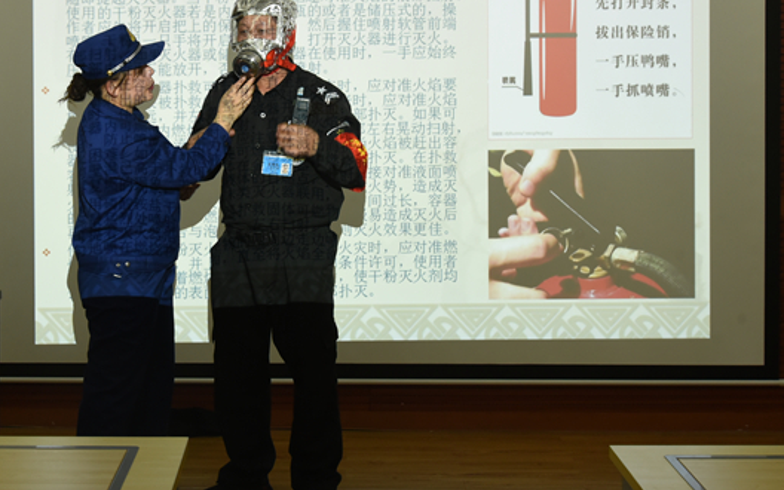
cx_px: 248
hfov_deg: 29.9
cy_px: 114
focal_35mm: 68
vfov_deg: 19.0
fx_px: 1453
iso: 1250
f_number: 7.1
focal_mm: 44
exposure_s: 1/50
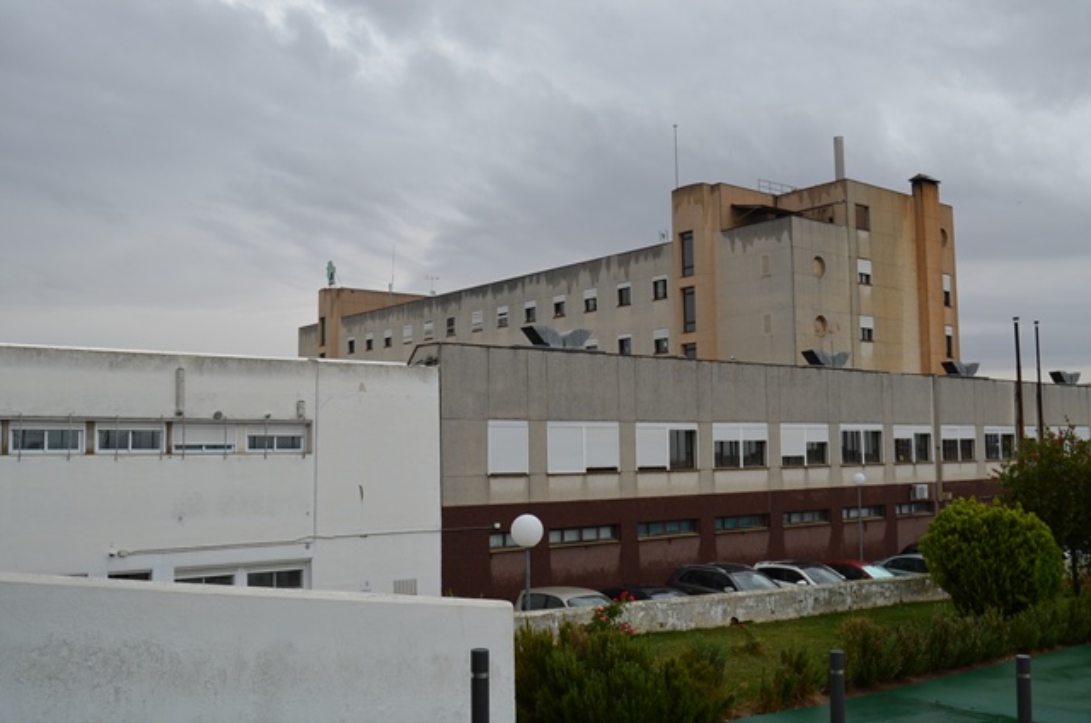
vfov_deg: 38.2
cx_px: 546
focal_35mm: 34
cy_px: 362
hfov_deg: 55.2
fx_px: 1043
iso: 200
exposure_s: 1/200
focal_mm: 23
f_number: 7.1
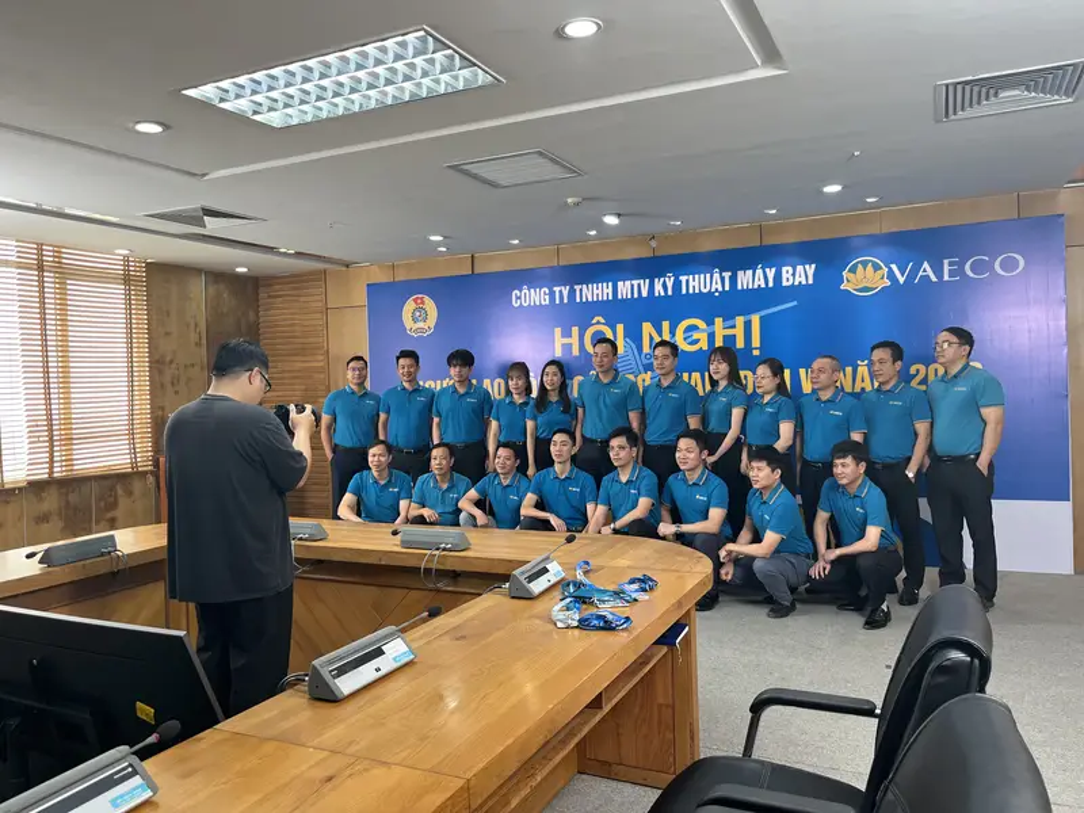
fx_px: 814
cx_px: 542
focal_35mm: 26
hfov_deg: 67.3
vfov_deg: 53.1
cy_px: 406
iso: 125
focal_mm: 5.1
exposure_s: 1/100
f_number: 1.6
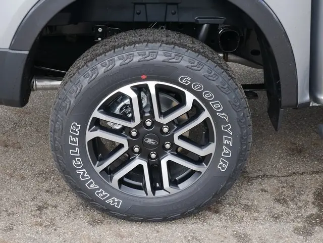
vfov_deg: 22.3
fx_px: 616
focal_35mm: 66
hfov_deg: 29.4
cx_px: 162
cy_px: 122
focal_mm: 33
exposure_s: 1/160
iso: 200
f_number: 5.4
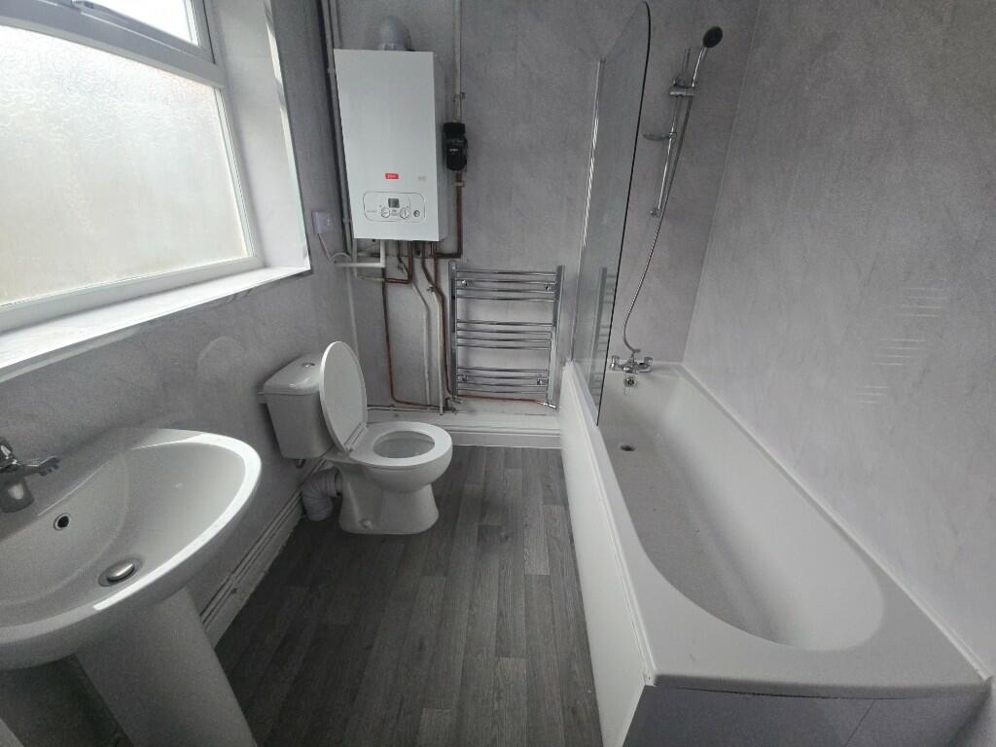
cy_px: 374
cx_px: 498
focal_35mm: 13
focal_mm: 2.2
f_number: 2.2
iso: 160
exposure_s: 1/60
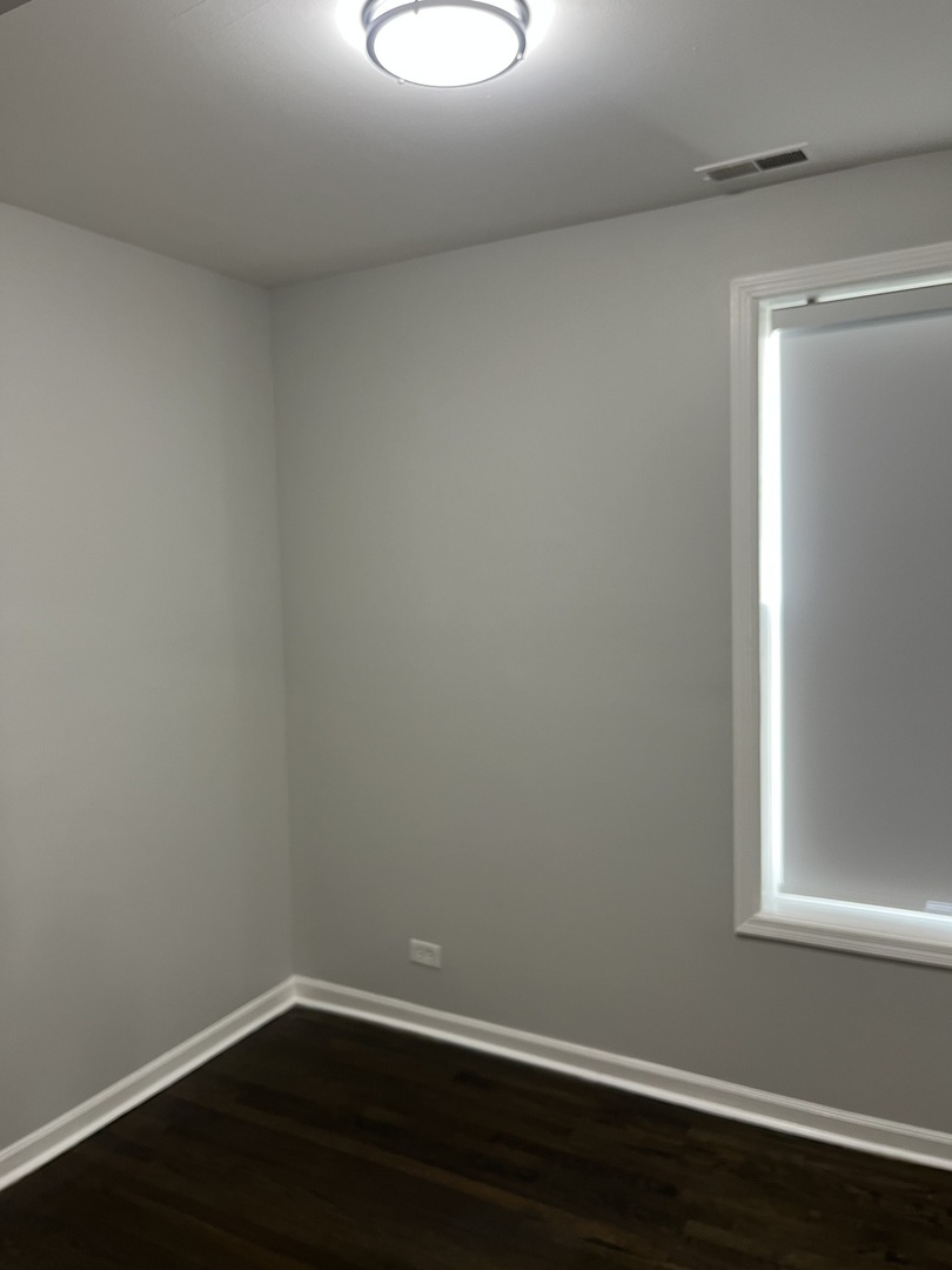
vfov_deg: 67.3
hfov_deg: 53.1
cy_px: 635
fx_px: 953
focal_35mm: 26
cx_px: 476
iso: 100
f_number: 1.6
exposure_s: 1/60
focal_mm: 5.1
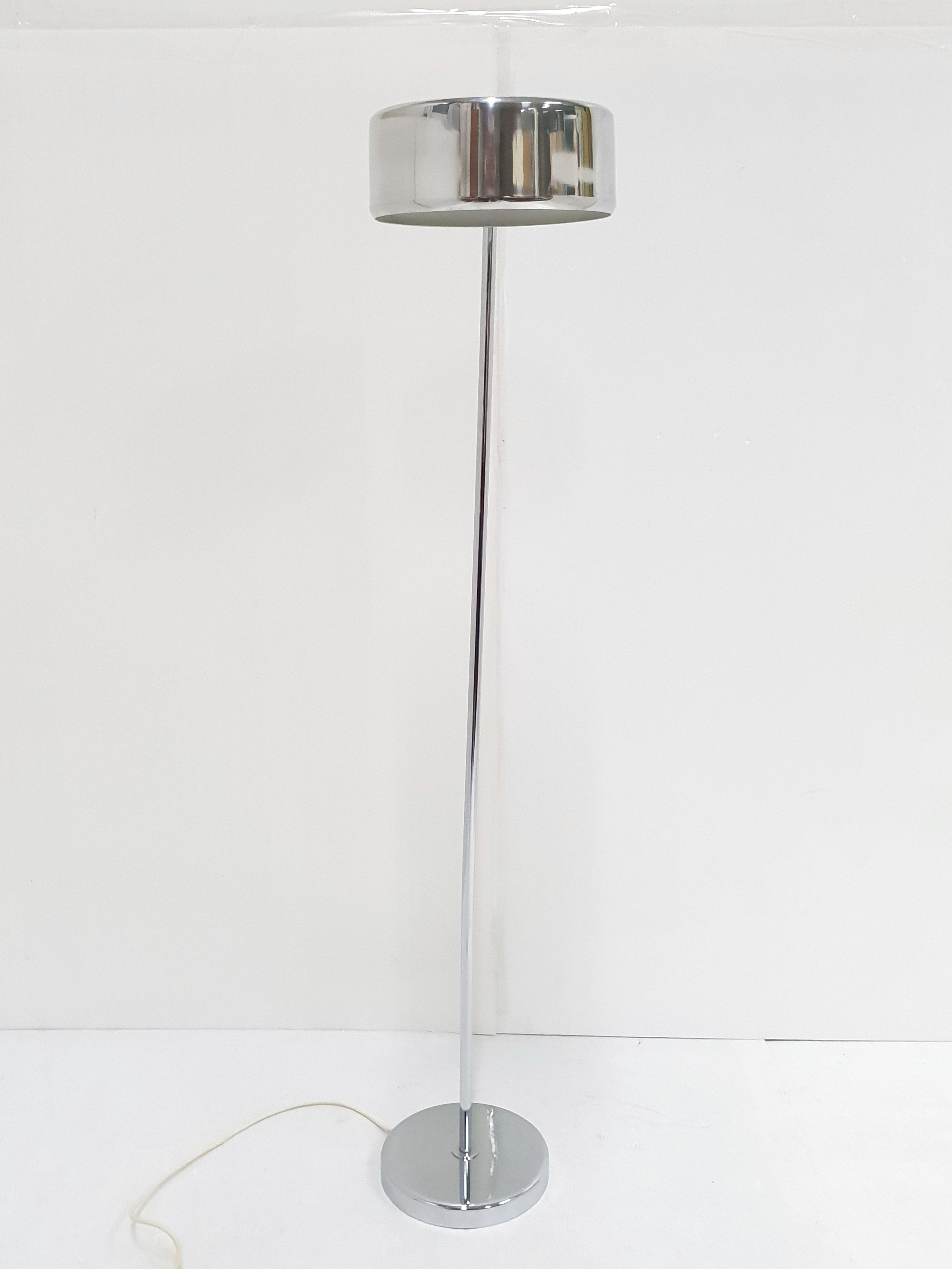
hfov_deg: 53.1
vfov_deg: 67.3
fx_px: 953
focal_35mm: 26
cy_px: 634
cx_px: 476
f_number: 2.4
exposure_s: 1/50
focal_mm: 4.3
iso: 320
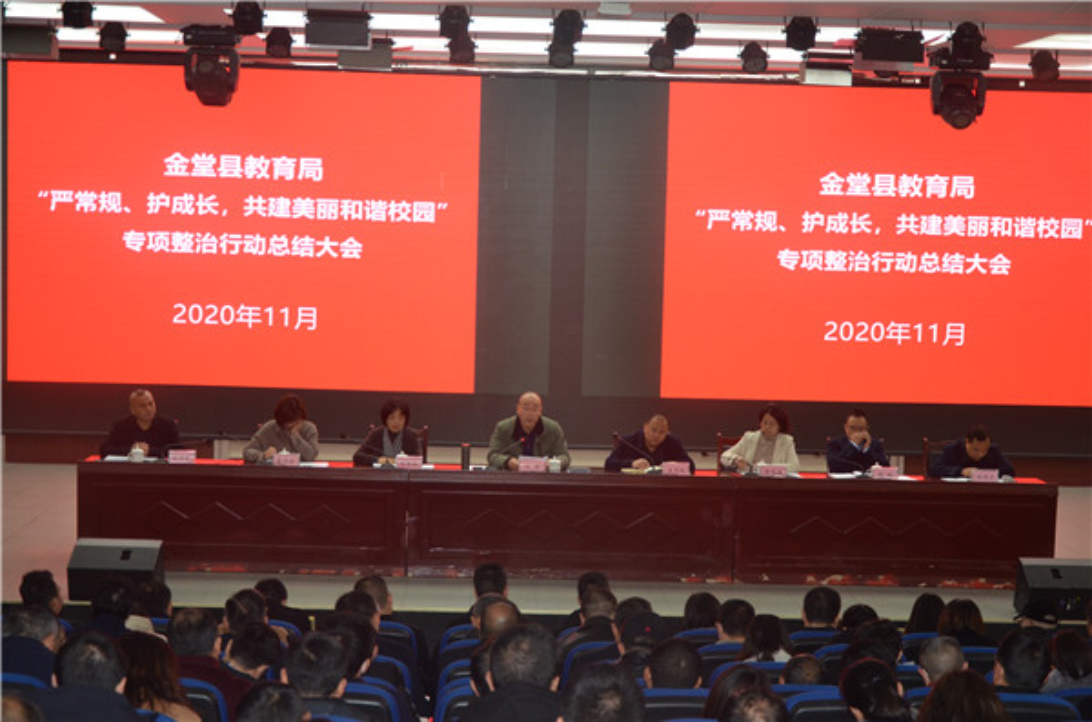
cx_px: 546
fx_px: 2043
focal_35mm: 68
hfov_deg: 29.9
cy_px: 361
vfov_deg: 20.1
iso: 800
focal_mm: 45
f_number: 4.8
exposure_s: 1/60
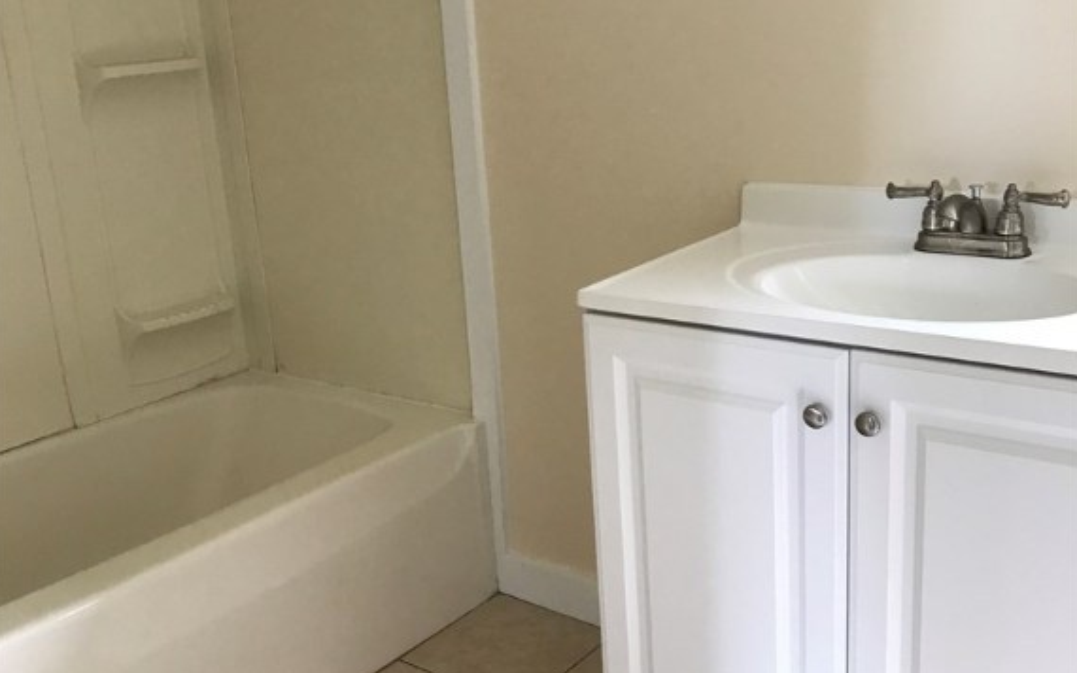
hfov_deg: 49.3
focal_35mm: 40
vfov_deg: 32.0
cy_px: 348
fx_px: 1174
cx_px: 537
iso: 32
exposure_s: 1/23
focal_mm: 3.99
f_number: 1.8
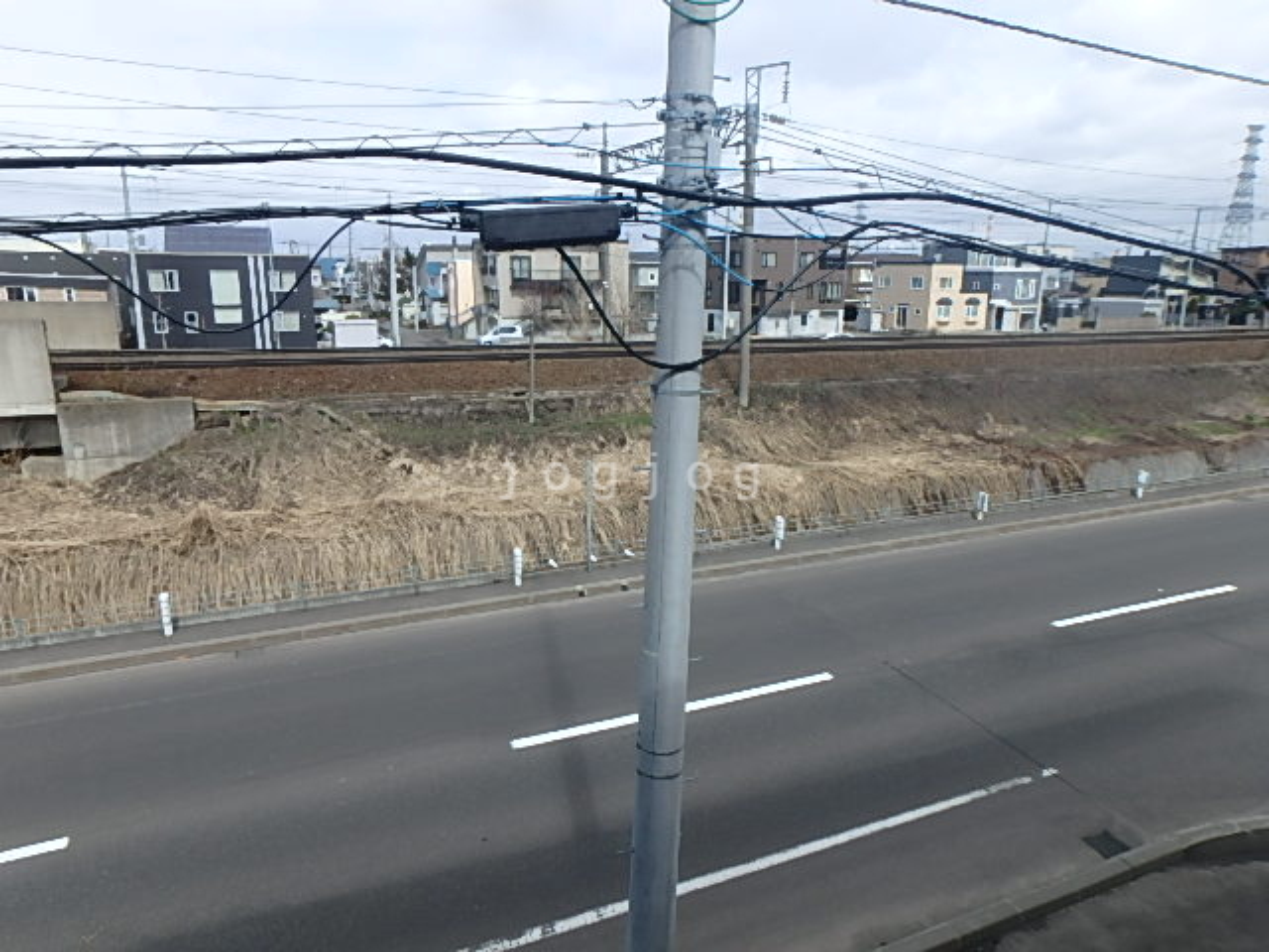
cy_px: 476
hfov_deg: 79.0
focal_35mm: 21
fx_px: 770
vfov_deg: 63.4
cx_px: 634
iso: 125
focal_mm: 3.7
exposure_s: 1/400
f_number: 6
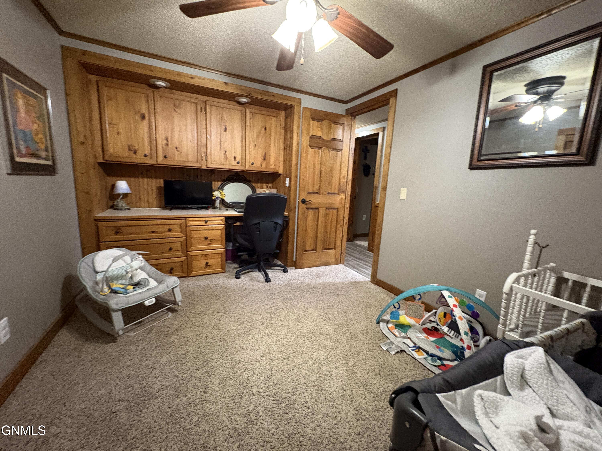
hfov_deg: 102.1
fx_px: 243
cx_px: 301
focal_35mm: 14
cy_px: 226
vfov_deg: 85.7
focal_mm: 2.22
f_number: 2.2
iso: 800
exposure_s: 1/30
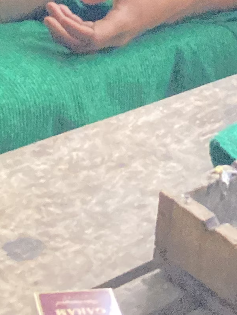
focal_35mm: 131
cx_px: 88
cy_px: -354
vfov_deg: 12.8
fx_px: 1196
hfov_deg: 11.3
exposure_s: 1/30
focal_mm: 4.25
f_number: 1.8
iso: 800
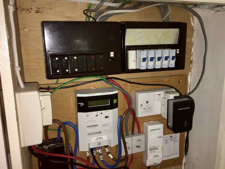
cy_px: 84
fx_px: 188
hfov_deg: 61.7
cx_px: 112
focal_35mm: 29
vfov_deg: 48.2
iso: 25
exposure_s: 1/17
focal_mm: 4.15
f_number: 2.2
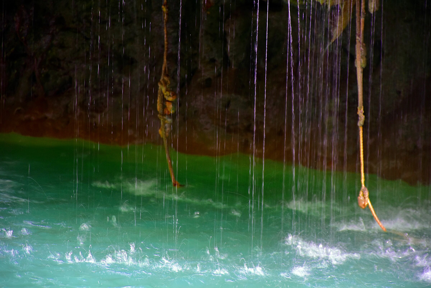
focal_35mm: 210
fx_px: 2514
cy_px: 144
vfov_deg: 6.5
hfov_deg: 9.8
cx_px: 216
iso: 800
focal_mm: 140
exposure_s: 1/8
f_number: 5.6
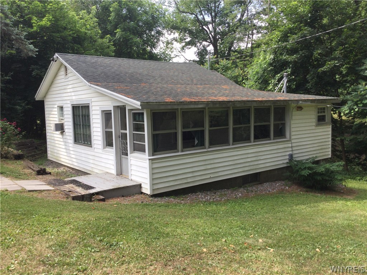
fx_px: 329
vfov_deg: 45.4
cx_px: 184
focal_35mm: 31
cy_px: 138
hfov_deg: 58.4
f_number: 2.4
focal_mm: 3.3
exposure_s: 1/364
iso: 25
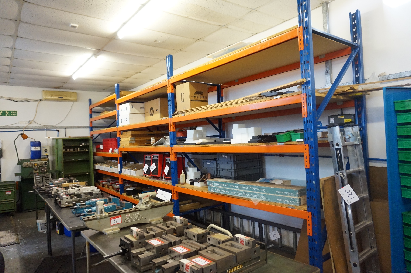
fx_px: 274
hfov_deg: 73.8
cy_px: 136
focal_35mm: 24
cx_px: 206
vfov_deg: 53.1
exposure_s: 1/160
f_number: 3.5
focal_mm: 16
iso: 2500
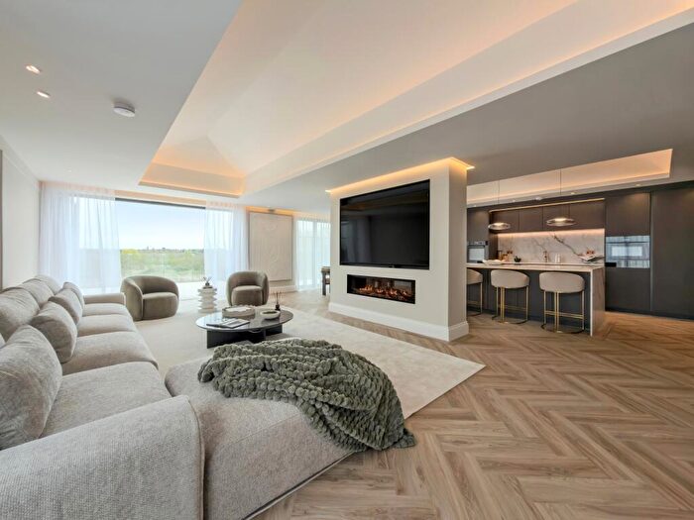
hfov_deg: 102.1
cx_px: 347
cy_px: 260
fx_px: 281
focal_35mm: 14
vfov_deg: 85.7
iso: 50
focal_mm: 2.22
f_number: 2.2
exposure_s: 1/150
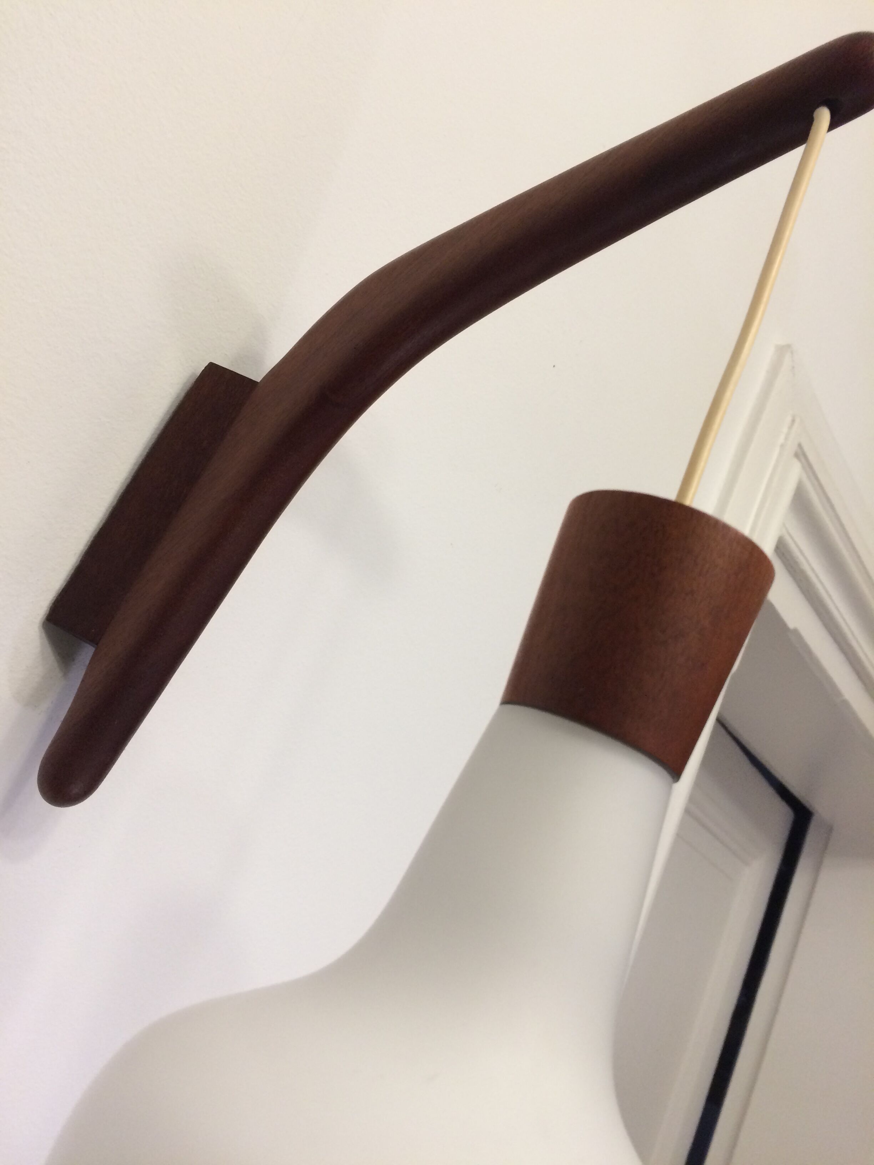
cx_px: 437
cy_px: 582
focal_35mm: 29
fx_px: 976
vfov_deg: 61.7
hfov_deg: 48.2
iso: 80
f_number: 2.2
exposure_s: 1/33
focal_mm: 4.15
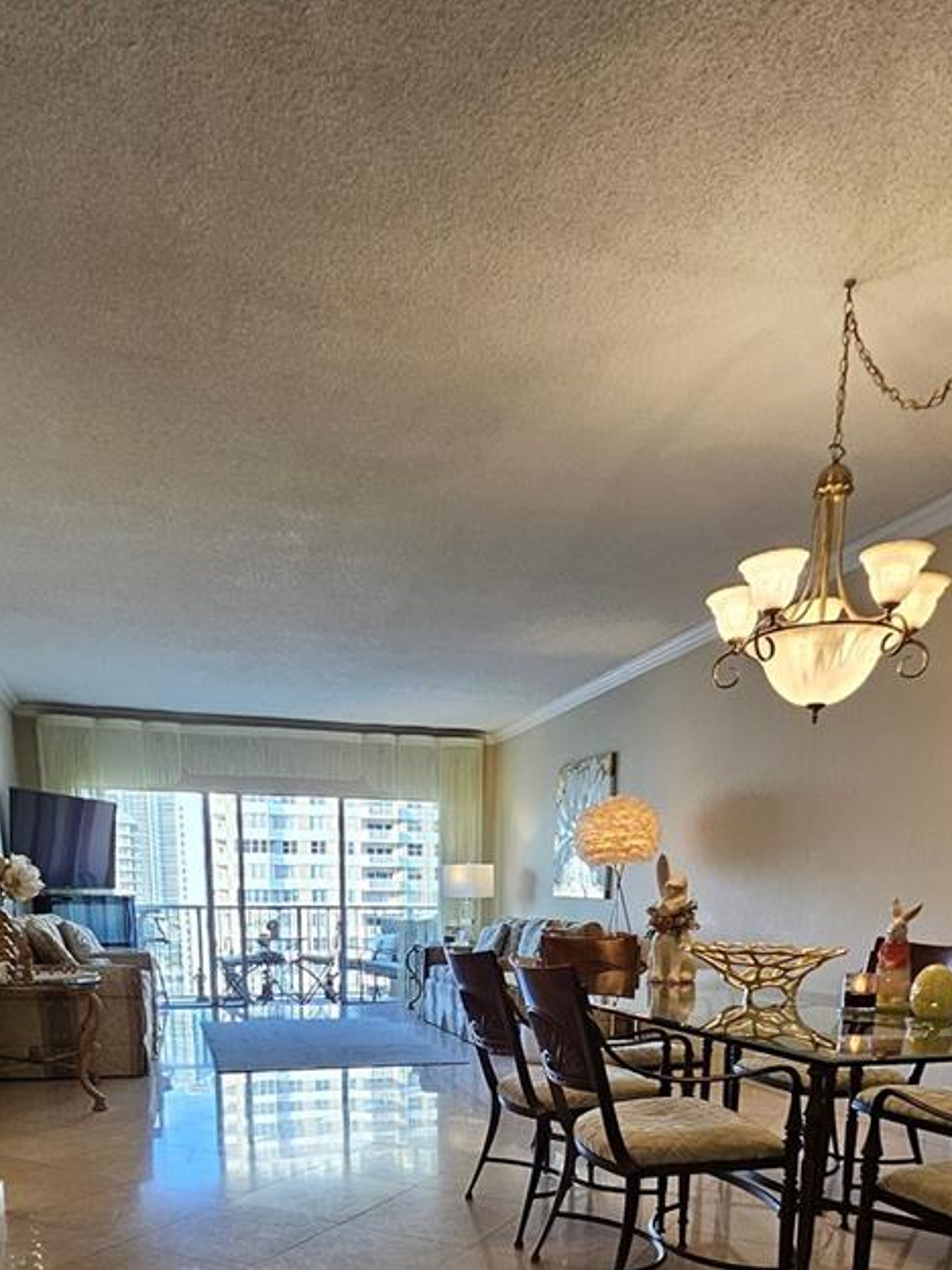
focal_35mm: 25
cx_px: 458
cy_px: 1109
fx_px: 917
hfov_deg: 54.9
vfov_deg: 60.4
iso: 100
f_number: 2.2
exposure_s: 1/60
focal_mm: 1.74
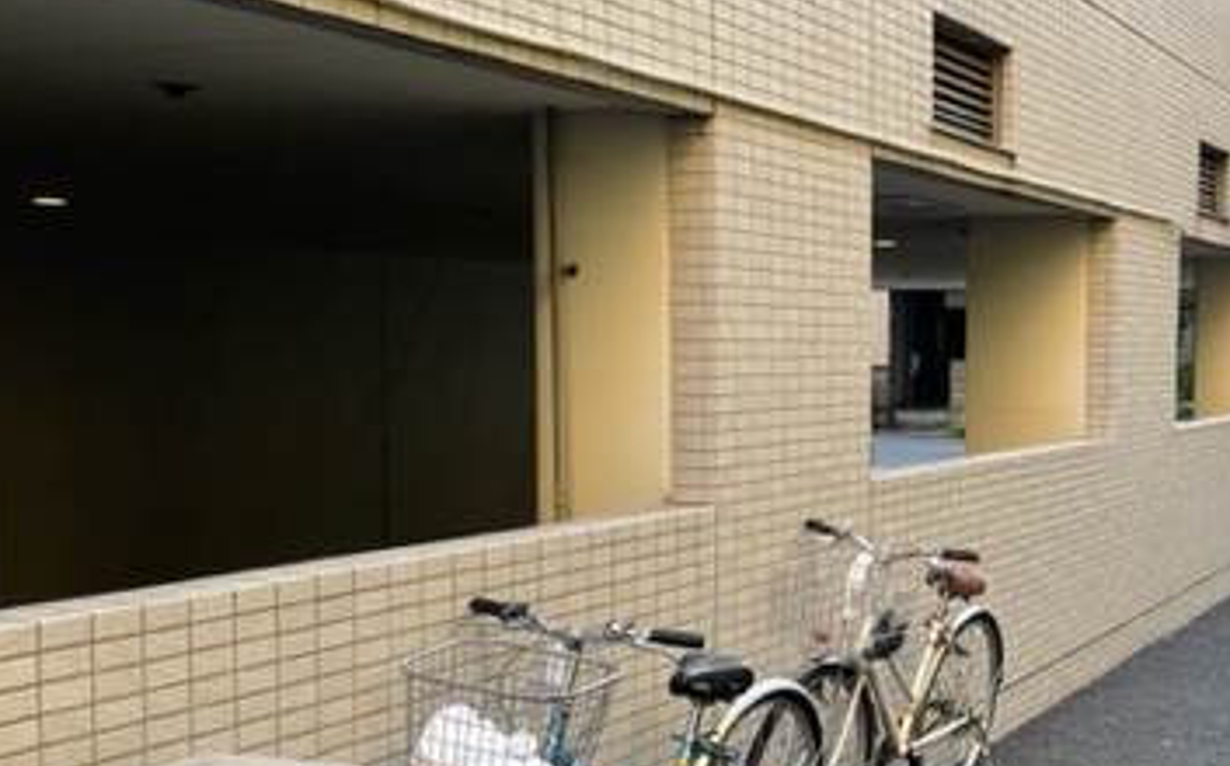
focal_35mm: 50
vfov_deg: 25.7
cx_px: 965
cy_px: 480
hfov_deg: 38.9
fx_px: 1675
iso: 32
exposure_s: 1/214
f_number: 1.6
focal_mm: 4.2
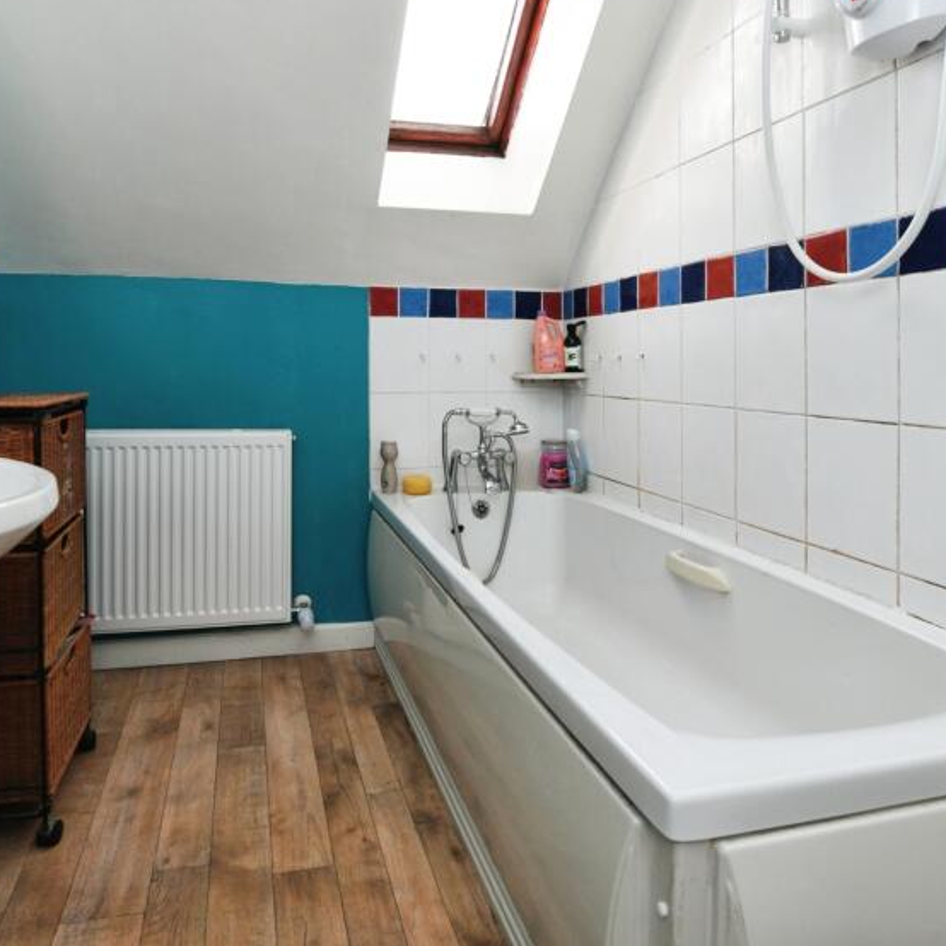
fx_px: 680
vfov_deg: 68.8
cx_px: 389
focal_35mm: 22
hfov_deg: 69.1
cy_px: 368
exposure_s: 1/60
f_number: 9
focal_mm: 14
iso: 800
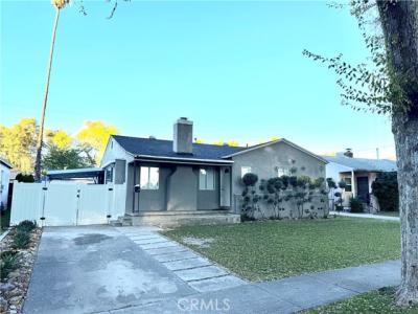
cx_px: 209
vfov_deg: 56.8
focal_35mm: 24
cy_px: 157
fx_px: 290
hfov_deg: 71.6
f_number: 1.78
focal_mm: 6.76
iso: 80
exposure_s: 1/1901
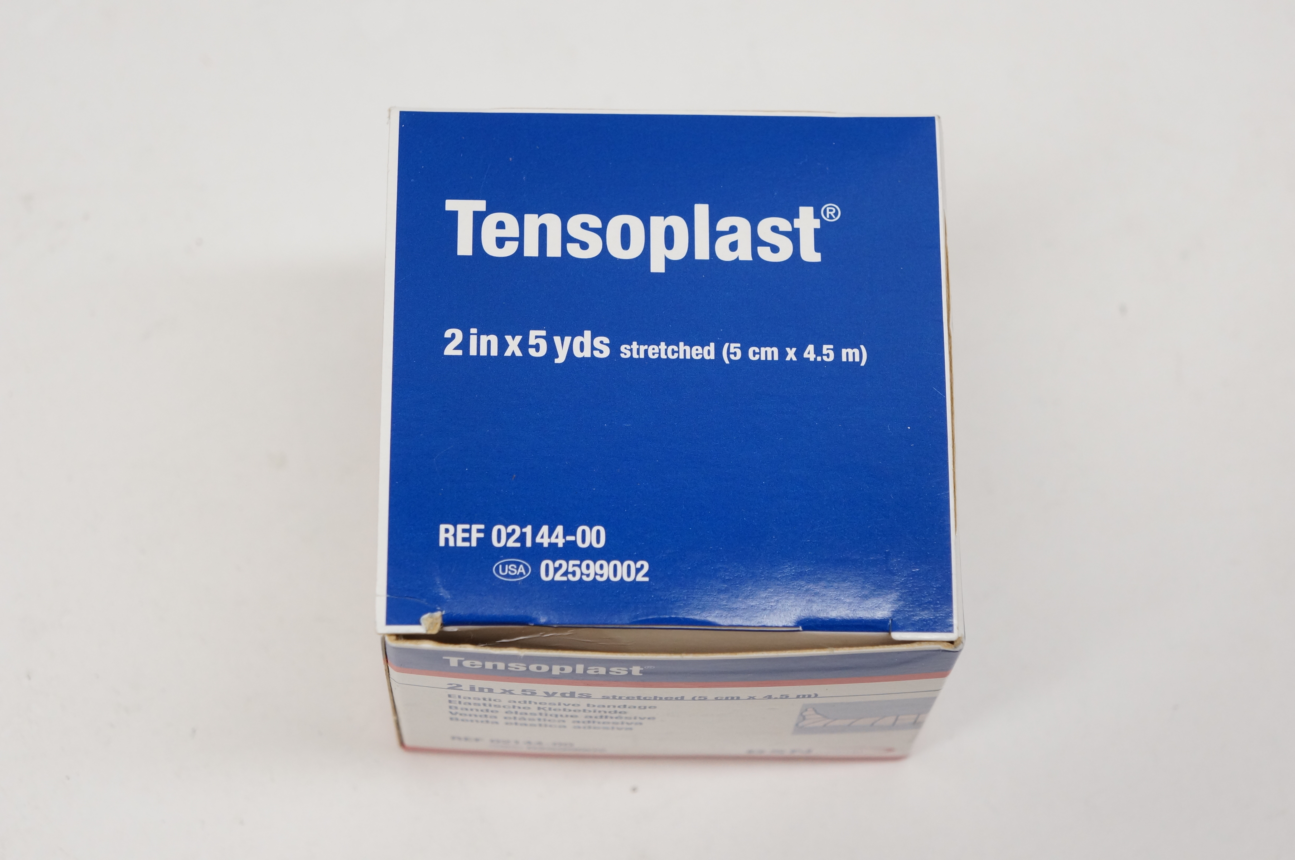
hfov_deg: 25.1
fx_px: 2911
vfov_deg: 16.8
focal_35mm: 81
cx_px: 648
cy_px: 430
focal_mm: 54
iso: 800
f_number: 7.1
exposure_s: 1/125
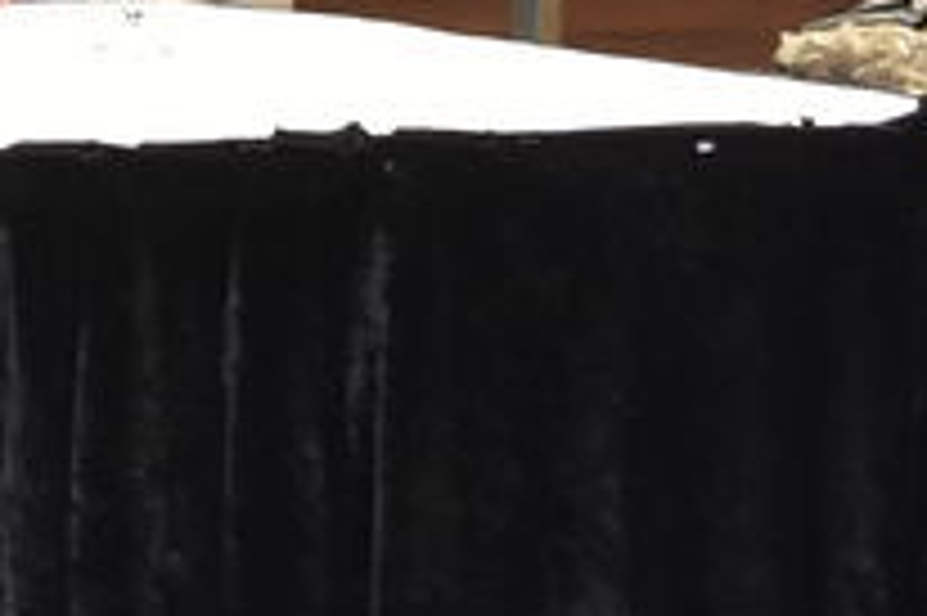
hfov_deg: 8.4
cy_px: -499
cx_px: -1926
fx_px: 5249
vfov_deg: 6.6
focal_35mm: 204
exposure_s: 1/125
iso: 1600
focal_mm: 20
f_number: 5.6
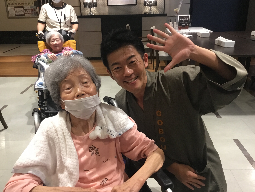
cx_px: 126
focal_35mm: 32
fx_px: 236
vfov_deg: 44.2
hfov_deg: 56.8
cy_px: 94
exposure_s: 1/30
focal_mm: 3.3
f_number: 2.4
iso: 100
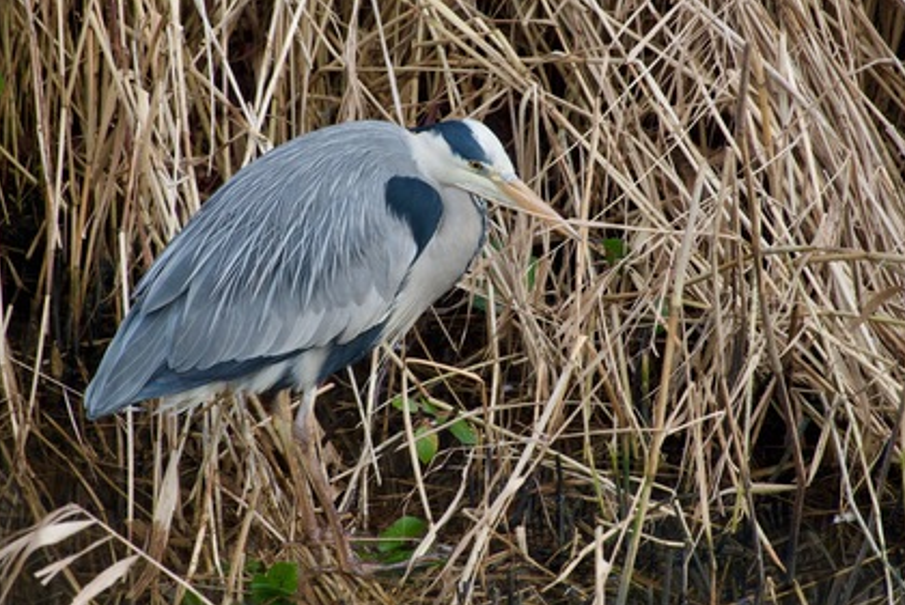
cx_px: 461
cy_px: 290
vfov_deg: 3.5
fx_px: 9940
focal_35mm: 395
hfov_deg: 5.2
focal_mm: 132.24
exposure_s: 1/400
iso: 400
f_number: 4
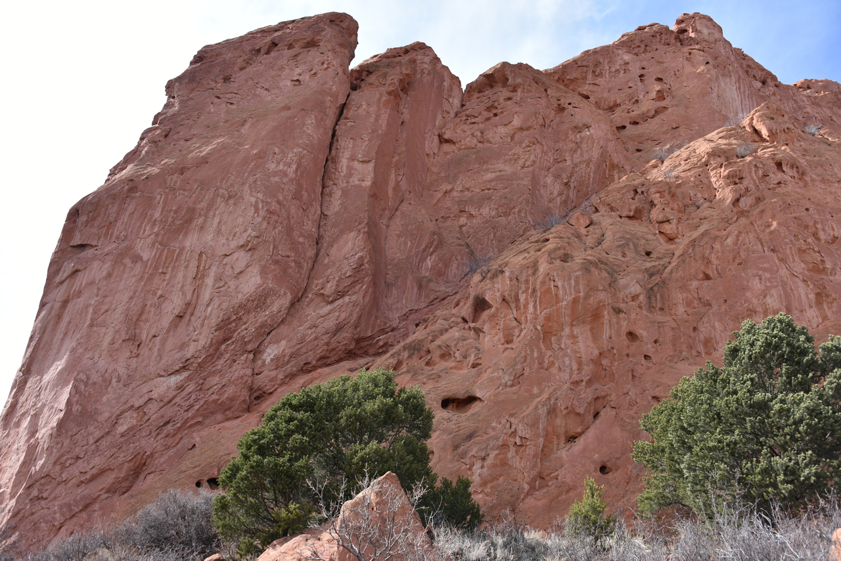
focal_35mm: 28
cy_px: 280
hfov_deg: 65.5
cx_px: 420
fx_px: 654
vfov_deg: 46.4
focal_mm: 28
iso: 100
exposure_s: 1/200
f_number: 7.1
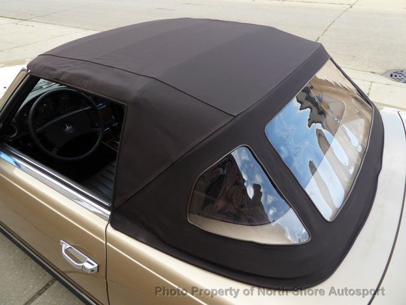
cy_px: 152
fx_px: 293
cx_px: 203
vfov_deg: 54.9
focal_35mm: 25
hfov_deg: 69.4
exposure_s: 1/100
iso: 100
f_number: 3.3
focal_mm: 4.3
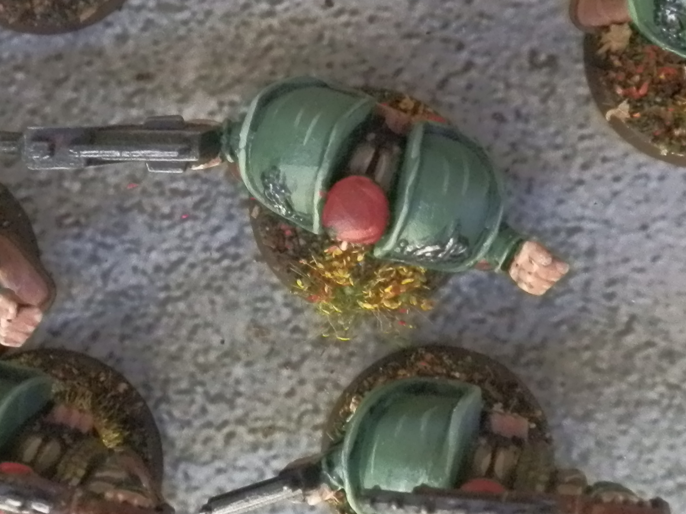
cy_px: 237
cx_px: 269
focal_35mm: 77
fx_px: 1526
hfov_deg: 25.3
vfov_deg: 19.1
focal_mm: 5
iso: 400
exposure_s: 1/80
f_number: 3.1
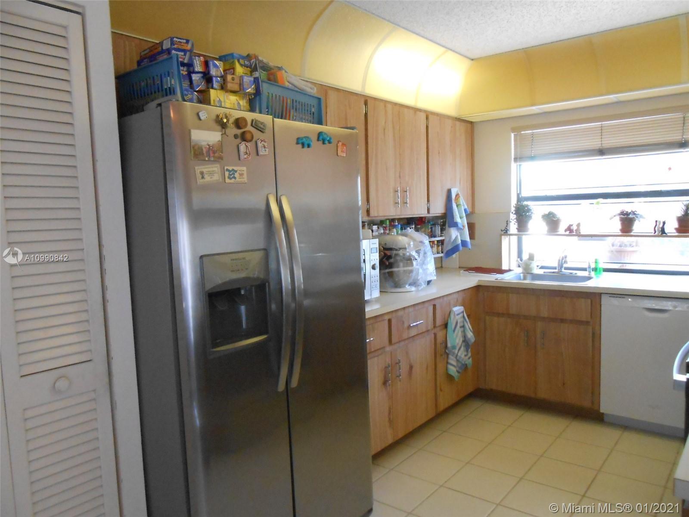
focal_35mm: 26
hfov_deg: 67.3
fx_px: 518
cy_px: 258
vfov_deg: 53.1
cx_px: 344
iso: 800
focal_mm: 4.6
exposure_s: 1/50
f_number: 3.5
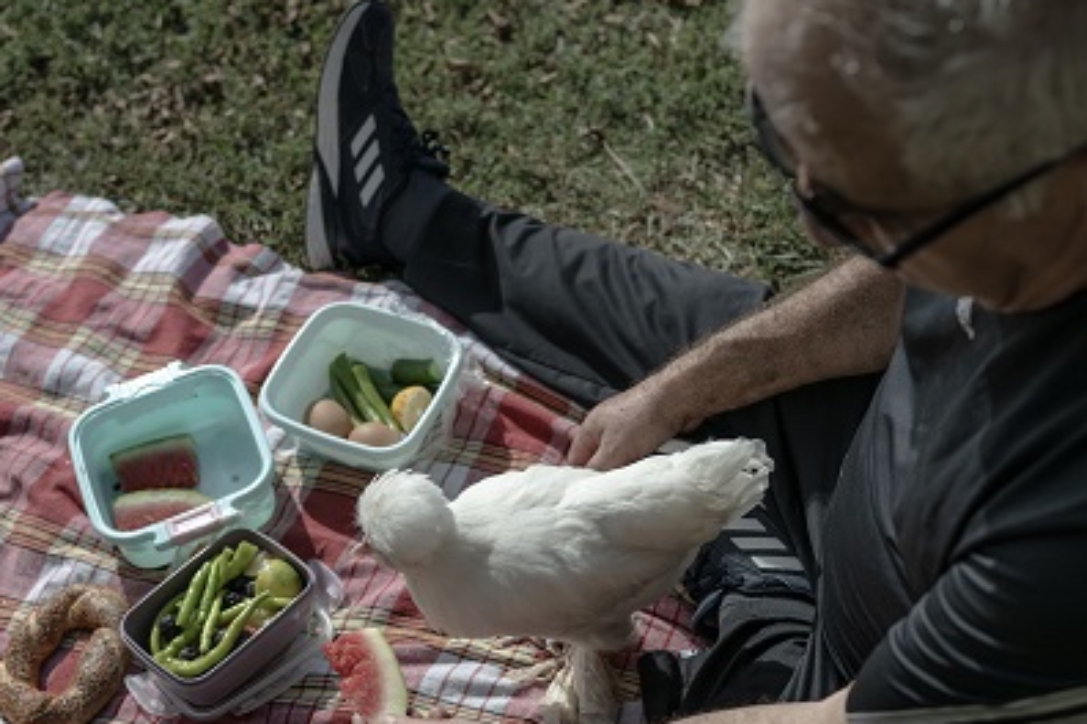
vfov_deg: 25.3
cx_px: 456
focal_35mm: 53
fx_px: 1600
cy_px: 518
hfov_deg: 37.4
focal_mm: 35
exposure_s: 1/10000
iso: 250
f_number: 2.8
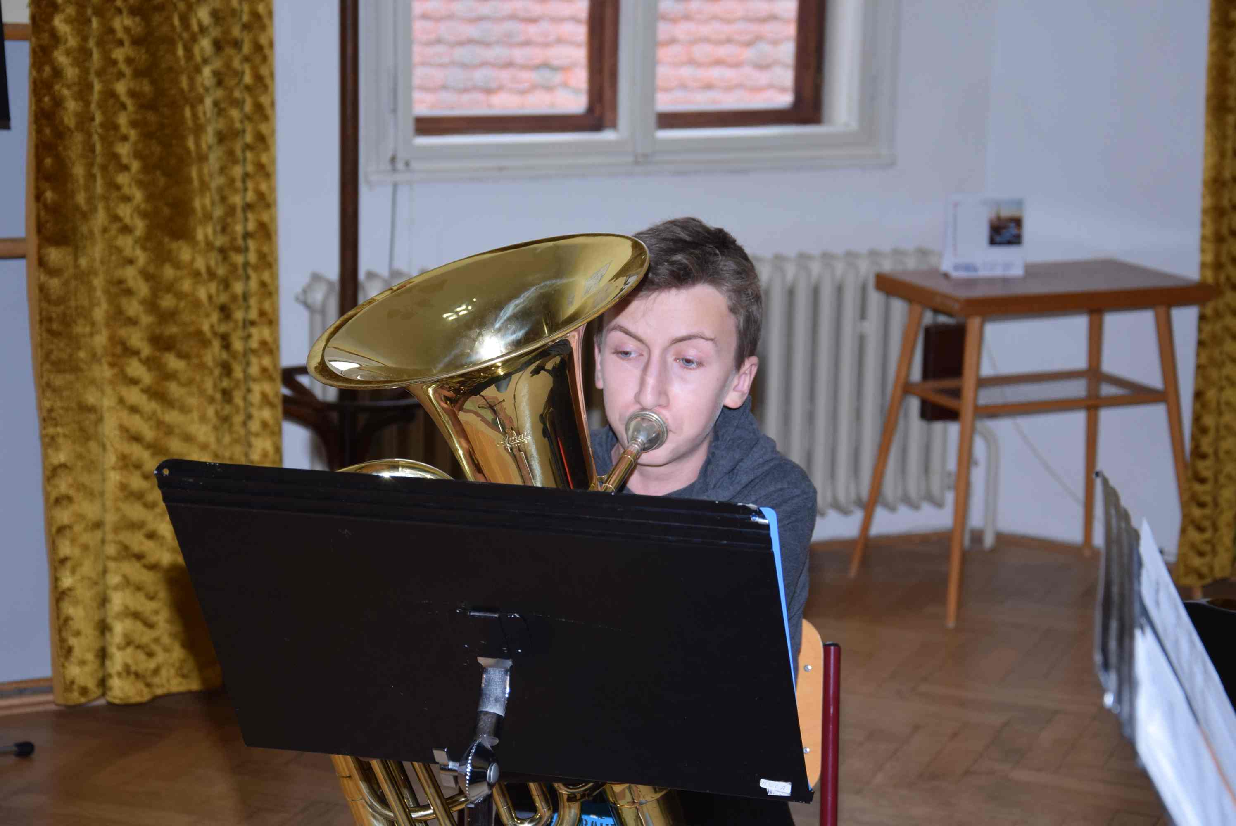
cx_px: 618
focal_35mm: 78
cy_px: 413
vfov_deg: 17.5
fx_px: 2680
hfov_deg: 26.0
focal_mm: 52
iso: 400
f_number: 5
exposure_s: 1/200
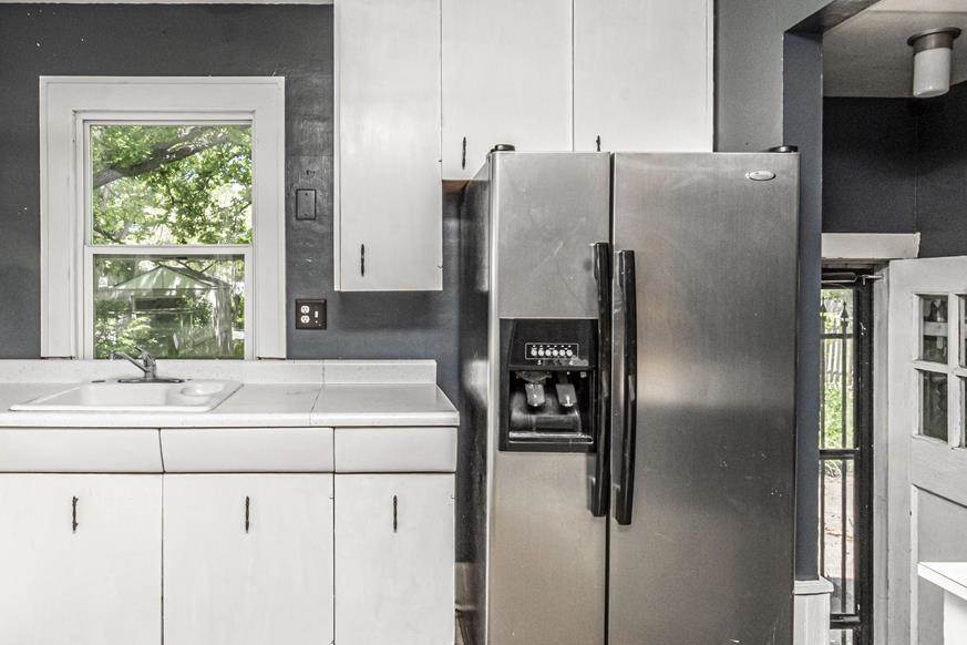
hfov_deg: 77.2
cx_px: 363
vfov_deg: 57.1
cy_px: 286
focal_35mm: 22
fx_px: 591
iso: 1250
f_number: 14
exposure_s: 1/60
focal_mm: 10
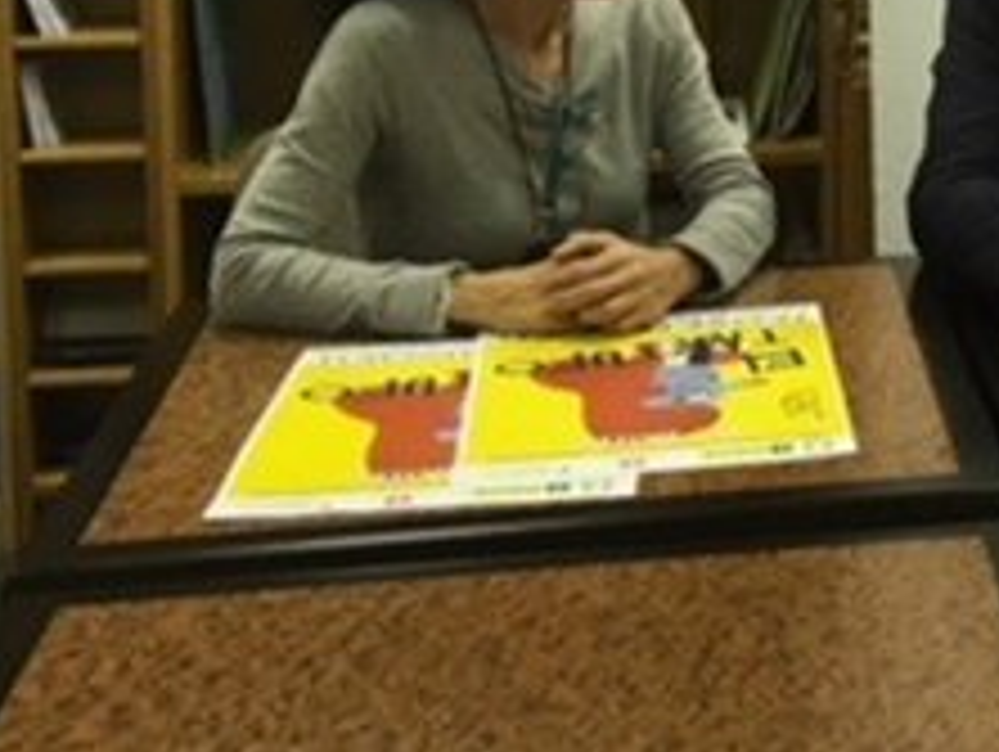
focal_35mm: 90
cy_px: -126
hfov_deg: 20.0
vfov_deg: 15.9
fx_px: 2600
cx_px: 1287
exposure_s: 1/33
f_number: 2.2
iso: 32
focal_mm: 4.15
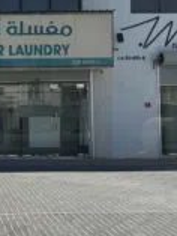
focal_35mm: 61
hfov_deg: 22.4
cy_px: 105
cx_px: -28
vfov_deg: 31.6
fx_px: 415
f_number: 1.78
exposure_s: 1/4762
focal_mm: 6.86
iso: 80
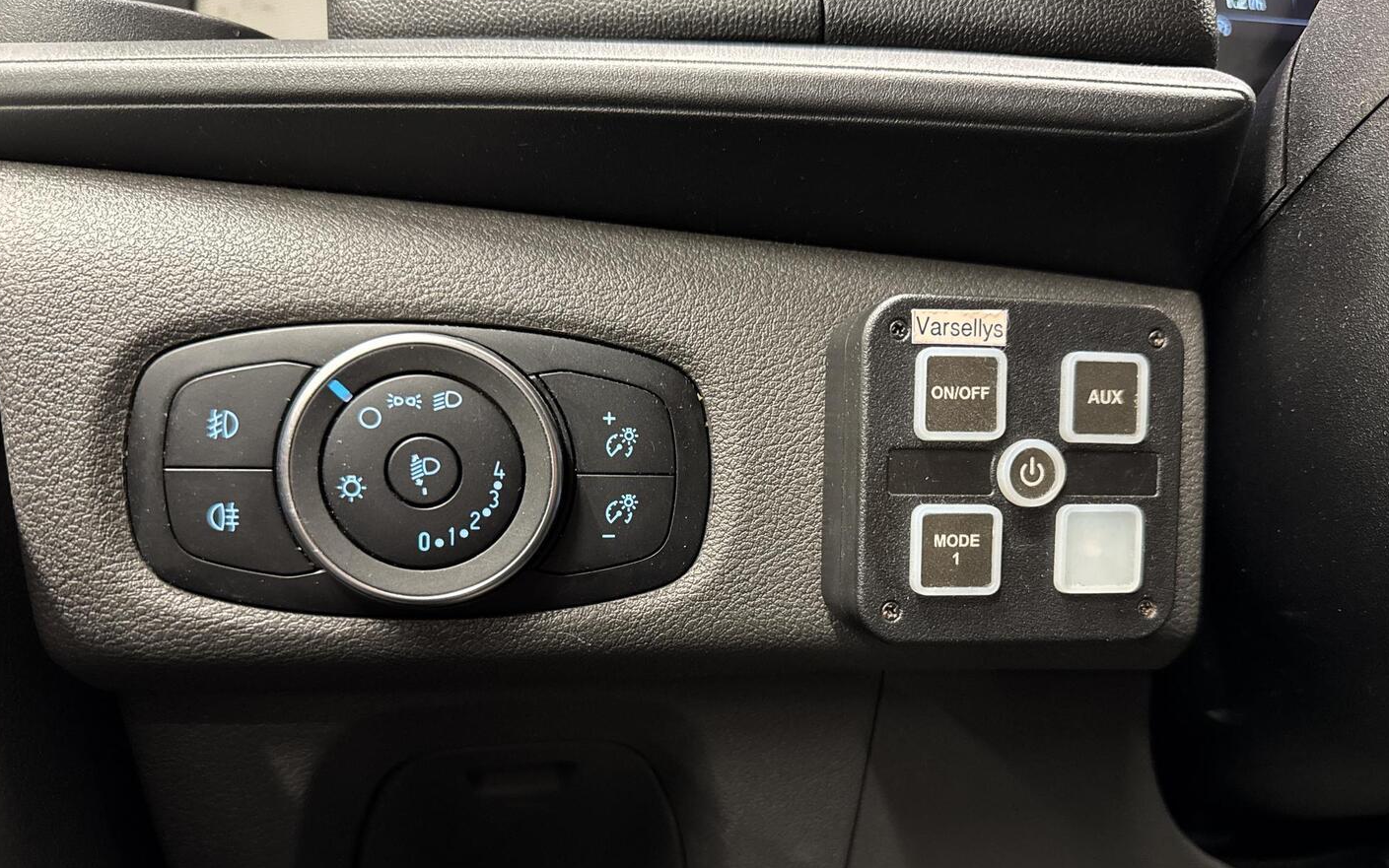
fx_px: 984
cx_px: 699
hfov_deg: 70.4
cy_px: 519
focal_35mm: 26
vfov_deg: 47.3
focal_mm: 6.76
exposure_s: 1/37
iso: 1000
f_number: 1.78
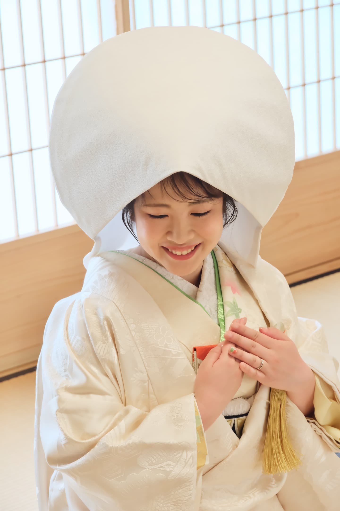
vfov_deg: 19.5
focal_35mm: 105
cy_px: 256
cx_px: 170
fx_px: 1487
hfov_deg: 13.0
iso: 3200
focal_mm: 70
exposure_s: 1/40
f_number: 7.1
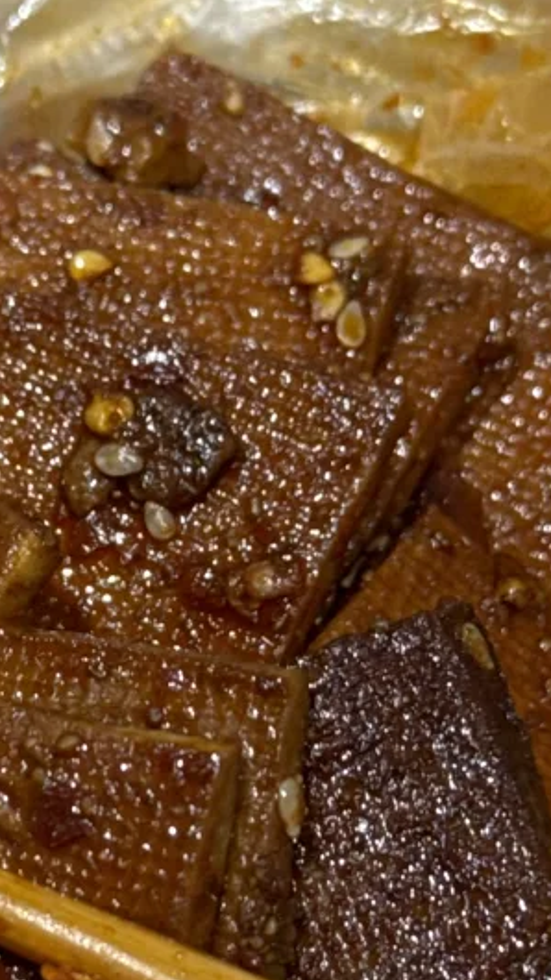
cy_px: 795
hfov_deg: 8.5
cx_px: 35
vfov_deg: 15.0
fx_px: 3689
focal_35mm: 142
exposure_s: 1/50
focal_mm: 6.76
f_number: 1.78
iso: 125
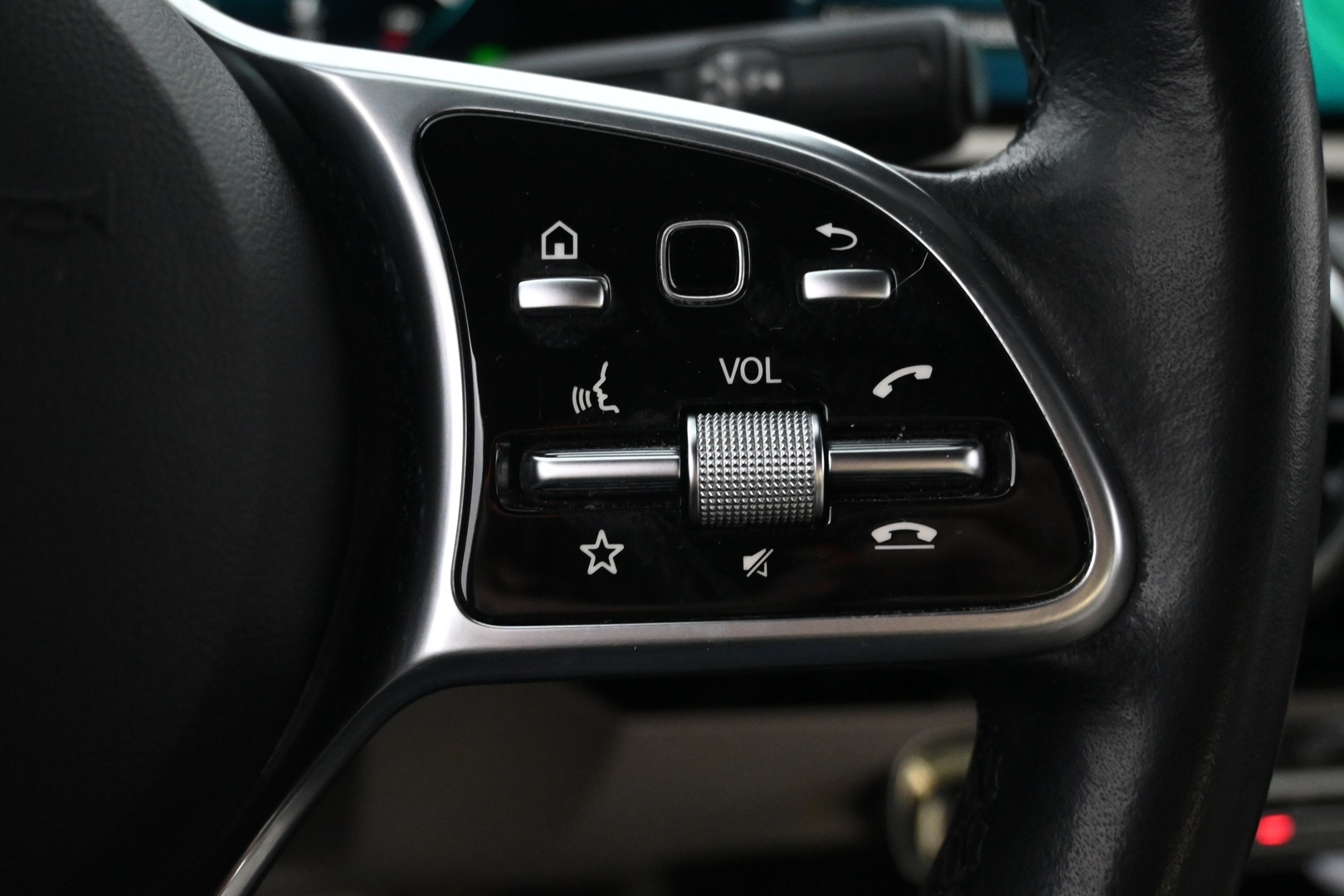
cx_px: 672
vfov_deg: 32.4
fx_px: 1540
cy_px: 448
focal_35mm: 41
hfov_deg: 47.2
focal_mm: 27.5
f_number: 4.5
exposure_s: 1/40
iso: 4000
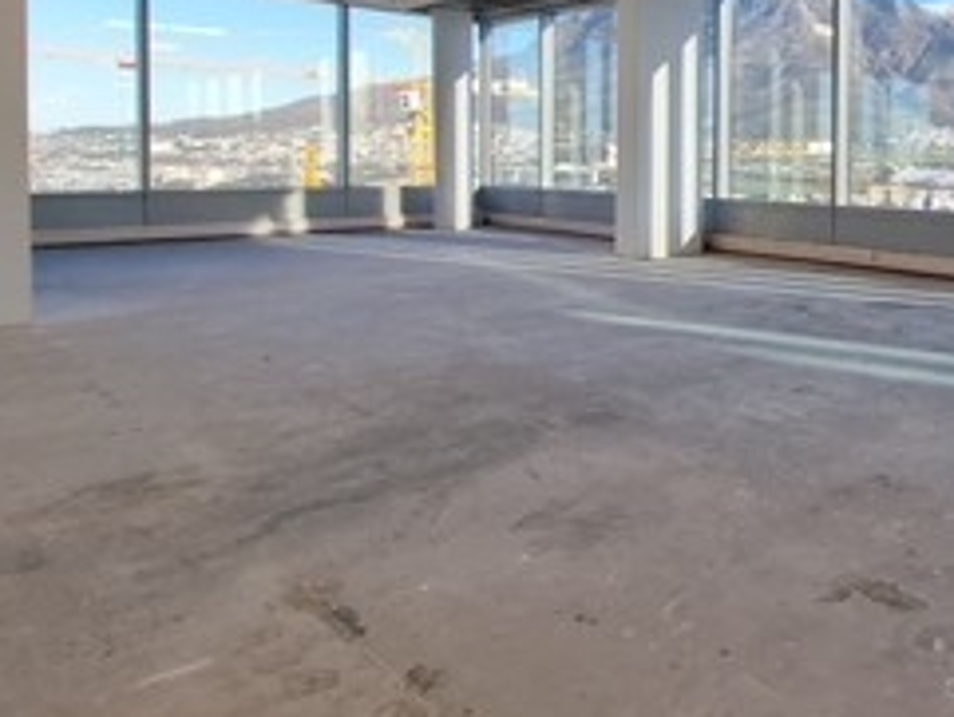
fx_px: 744
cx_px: 974
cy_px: 176
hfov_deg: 51.1
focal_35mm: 27
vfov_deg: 49.3
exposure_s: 1/134
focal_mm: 2.2
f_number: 2.2
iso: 50
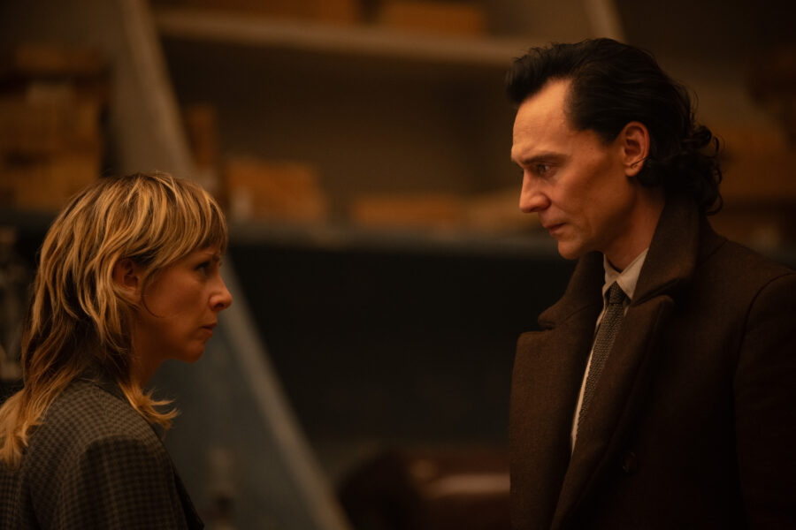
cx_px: 398
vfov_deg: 7.8
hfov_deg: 11.7
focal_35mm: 175
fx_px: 3869
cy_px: 265
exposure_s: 1/250
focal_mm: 175
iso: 2500
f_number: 2.8
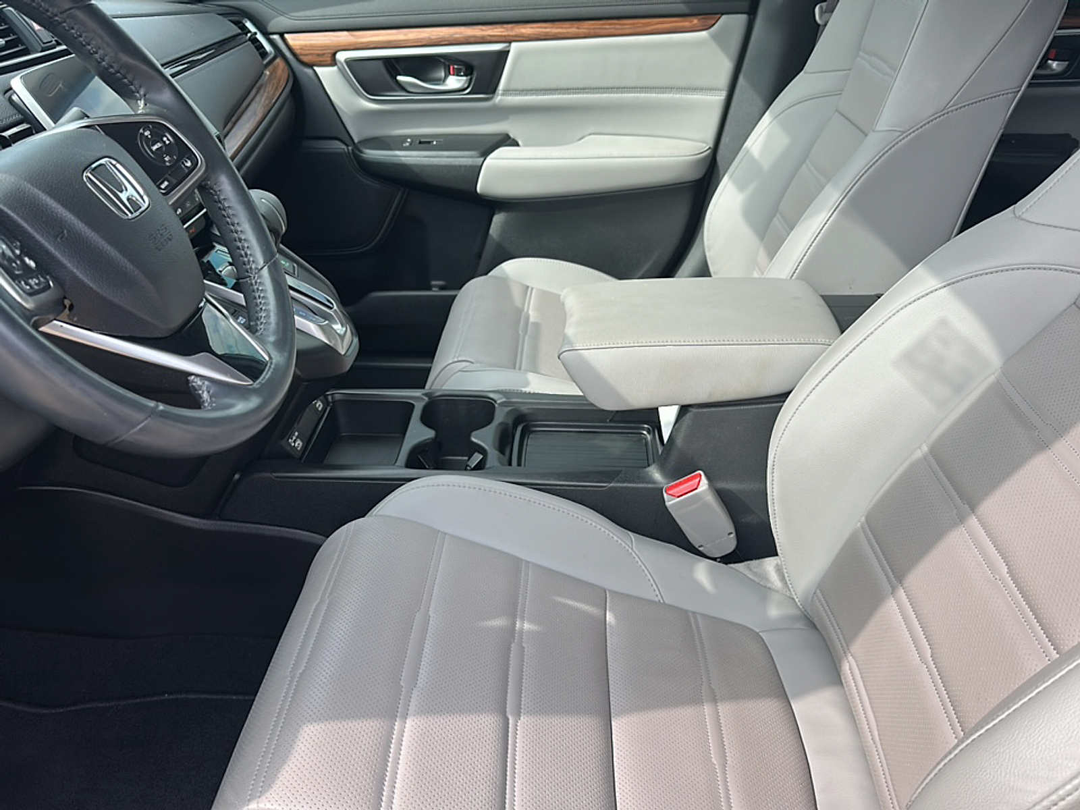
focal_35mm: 25
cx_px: 540
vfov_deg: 54.9
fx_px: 780
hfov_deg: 69.4
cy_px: 405
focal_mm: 6.86
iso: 80
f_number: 1.78
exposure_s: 1/805
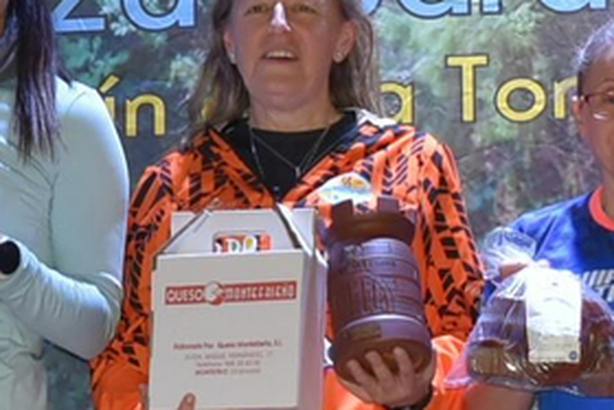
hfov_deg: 9.2
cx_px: 99
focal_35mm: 223
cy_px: 386
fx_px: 3805
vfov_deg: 6.2
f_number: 4
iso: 1000
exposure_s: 1/60
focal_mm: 26
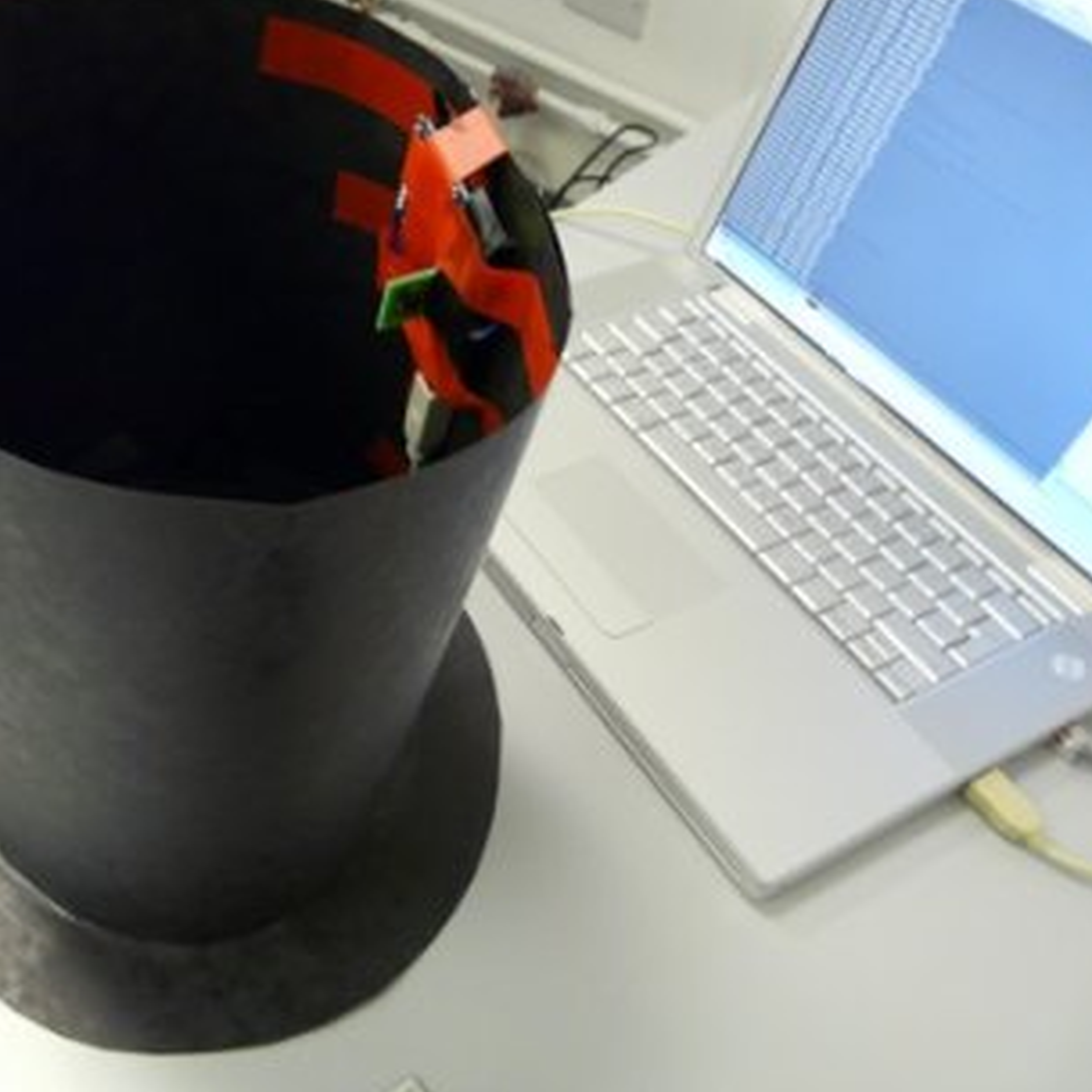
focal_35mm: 35
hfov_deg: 46.5
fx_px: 1249
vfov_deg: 47.2
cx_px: 363
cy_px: 557
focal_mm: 4.6
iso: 200
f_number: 2.8
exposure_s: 1/8
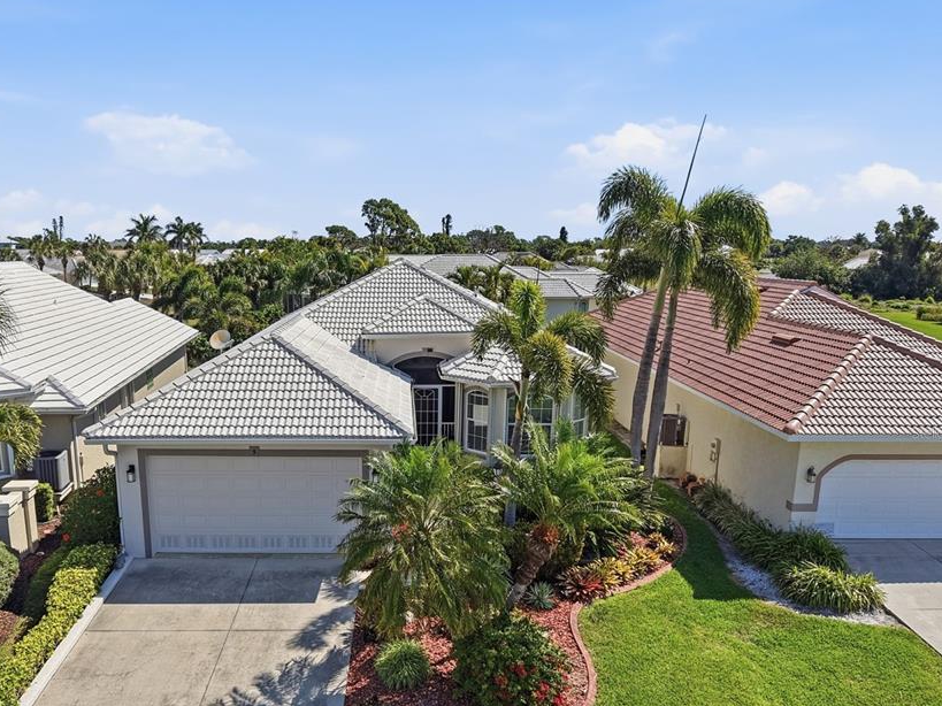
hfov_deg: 59.6
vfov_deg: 46.5
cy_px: 432
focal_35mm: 30
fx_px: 816
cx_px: 392
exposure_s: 1/8000
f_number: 1.8
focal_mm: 8.7
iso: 200
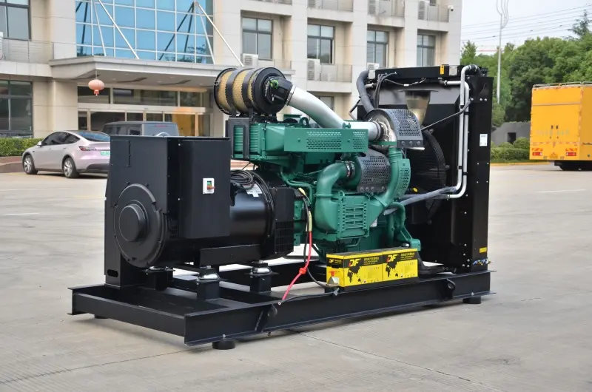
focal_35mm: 60
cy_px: 196
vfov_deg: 22.5
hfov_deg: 33.5
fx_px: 985
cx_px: 296
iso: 200
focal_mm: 40
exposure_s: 1/100
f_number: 4.5
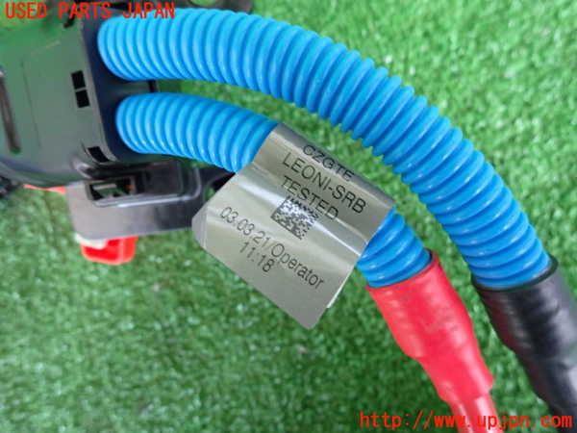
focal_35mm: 25
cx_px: 288
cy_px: 216
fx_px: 417
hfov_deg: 69.4
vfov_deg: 54.9
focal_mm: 4.5
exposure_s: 1/30
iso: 640
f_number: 2
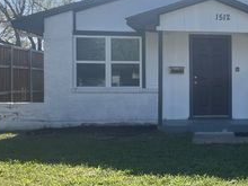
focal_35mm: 59
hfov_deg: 29.6
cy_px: 91
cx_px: 269
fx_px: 423
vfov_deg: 24.8
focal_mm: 5.1
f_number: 1.6
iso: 50
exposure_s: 1/3135
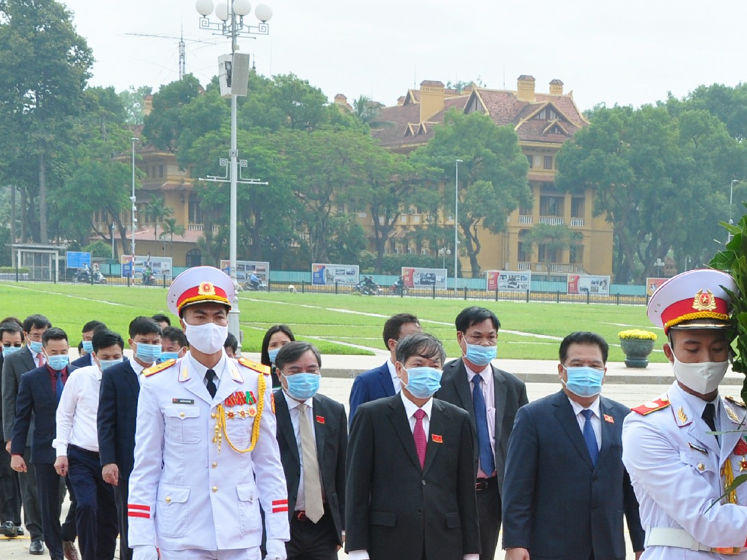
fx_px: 2007
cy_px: 525
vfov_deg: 15.7
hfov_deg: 20.6
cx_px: 697
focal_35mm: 93
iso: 200
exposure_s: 1/125
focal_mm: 30
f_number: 10
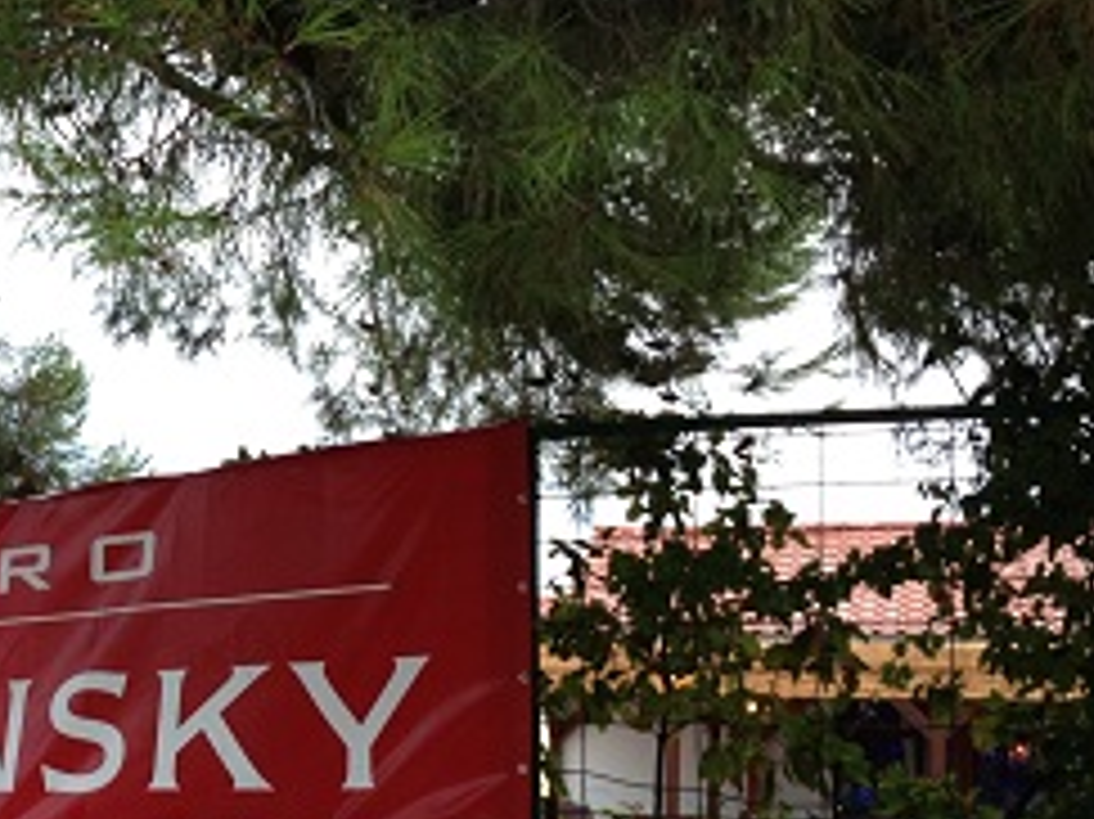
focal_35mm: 72
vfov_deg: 20.3
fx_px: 2274
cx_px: 63
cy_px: 614
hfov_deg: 26.0
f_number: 2.4
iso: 50
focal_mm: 4.28
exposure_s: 1/40
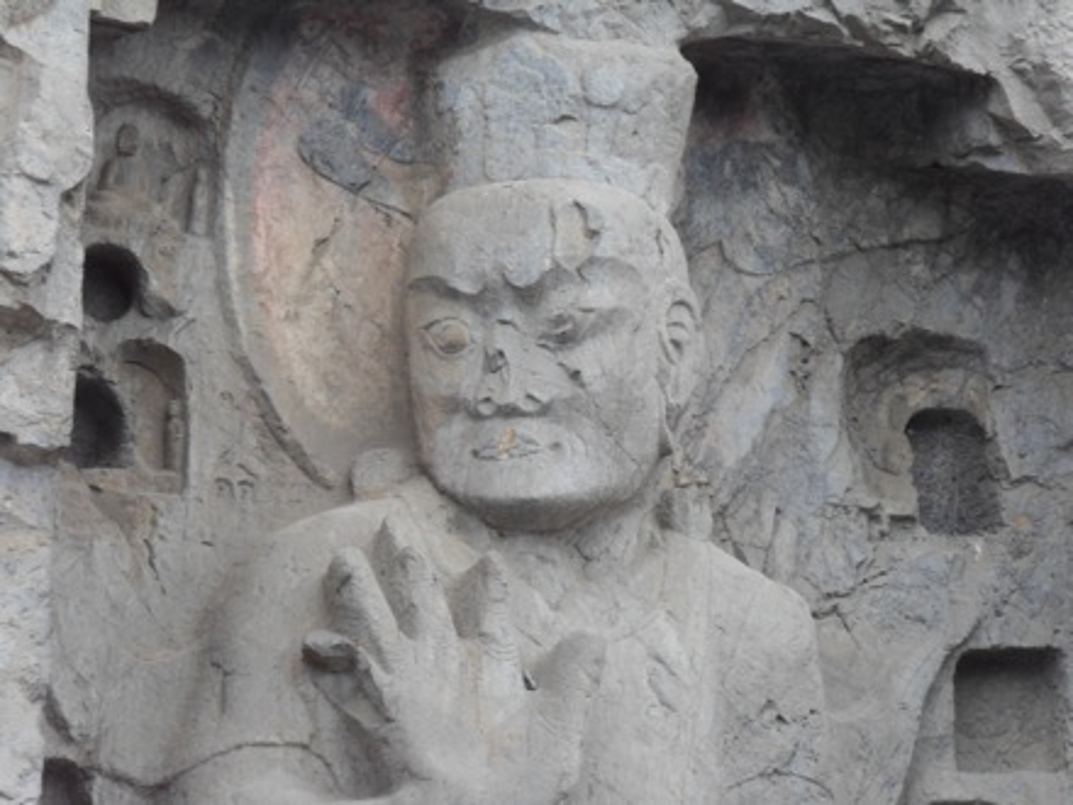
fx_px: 3627
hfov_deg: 16.8
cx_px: 536
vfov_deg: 12.7
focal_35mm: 117
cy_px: 402
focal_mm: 19.8
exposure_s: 1/45
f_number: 4.5
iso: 200
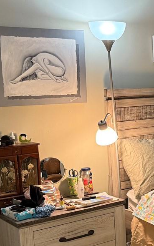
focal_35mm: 69
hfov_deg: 17.6
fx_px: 463
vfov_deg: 29.7
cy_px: 143
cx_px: 202
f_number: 1.78
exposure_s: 1/60
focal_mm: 6.76
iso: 250
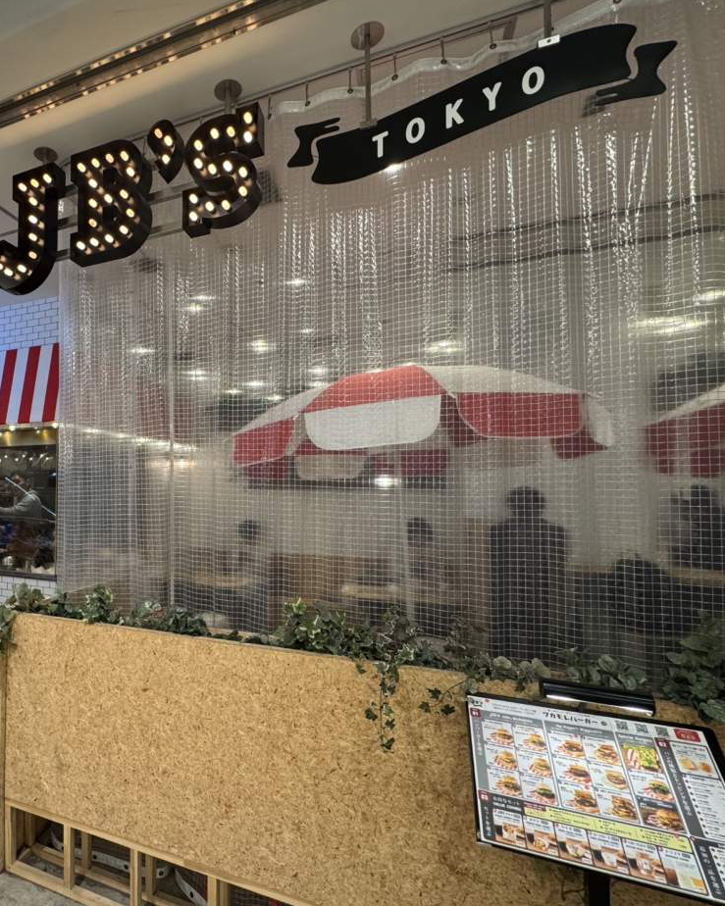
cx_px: 176
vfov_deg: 83.3
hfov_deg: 66.2
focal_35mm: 19
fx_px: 510
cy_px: 470
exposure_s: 1/100
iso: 200
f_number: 2.2
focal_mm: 2.22
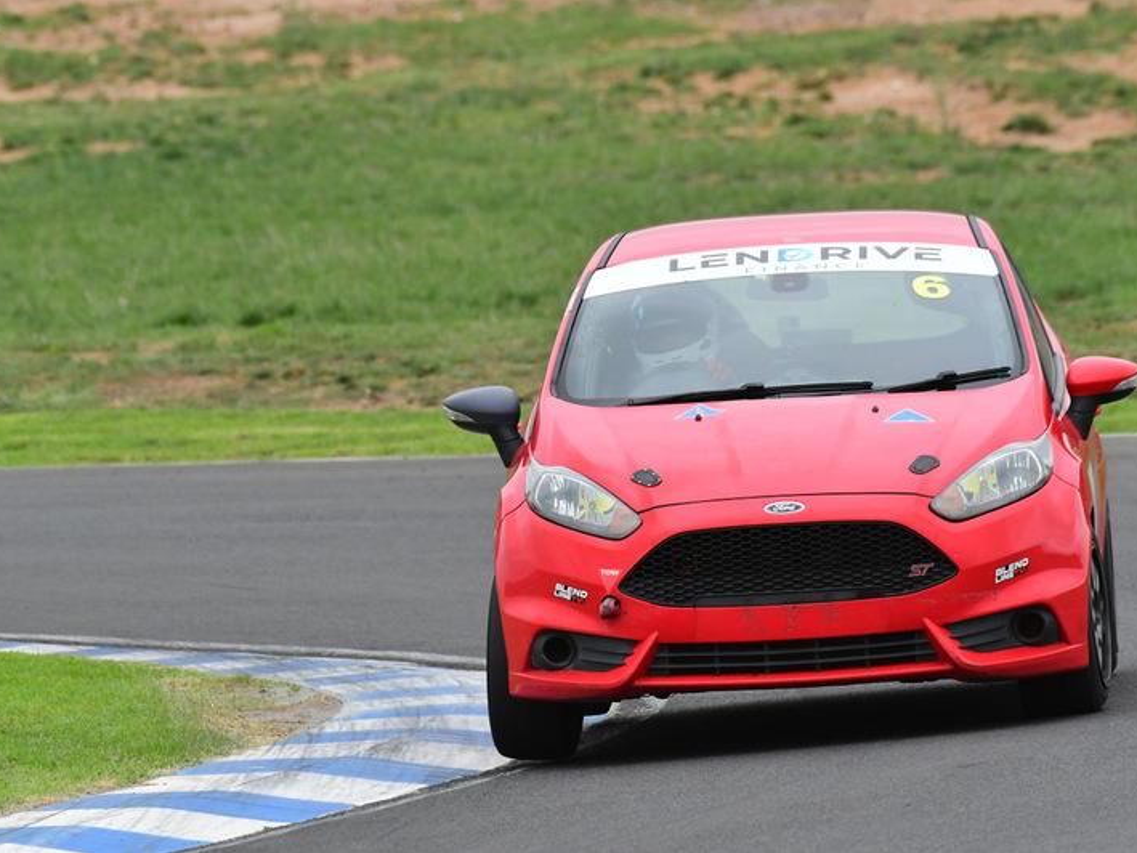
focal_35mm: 814
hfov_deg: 2.4
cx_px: 633
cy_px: 426
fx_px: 26741
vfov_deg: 1.8
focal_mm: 500
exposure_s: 1/640
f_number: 10
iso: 1600
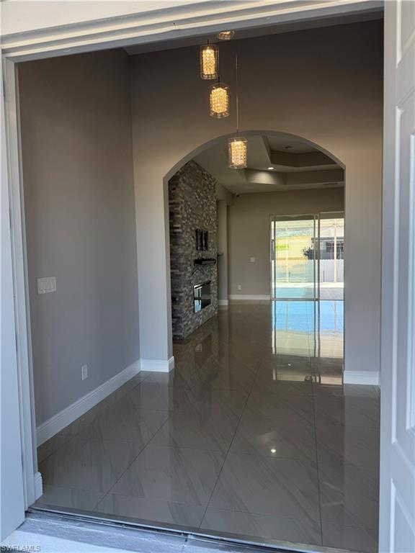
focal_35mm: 24
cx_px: 208
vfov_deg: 71.6
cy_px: 276
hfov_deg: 56.8
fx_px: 384
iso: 80
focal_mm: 6.76
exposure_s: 1/728
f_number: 1.78
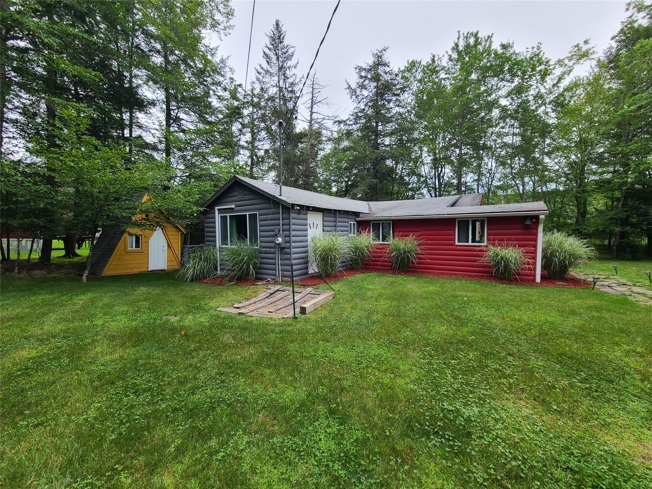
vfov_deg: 89.9
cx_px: 326
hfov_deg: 106.2
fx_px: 245
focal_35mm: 13
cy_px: 244
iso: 50
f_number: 2.2
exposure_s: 1/284
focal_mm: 2.2
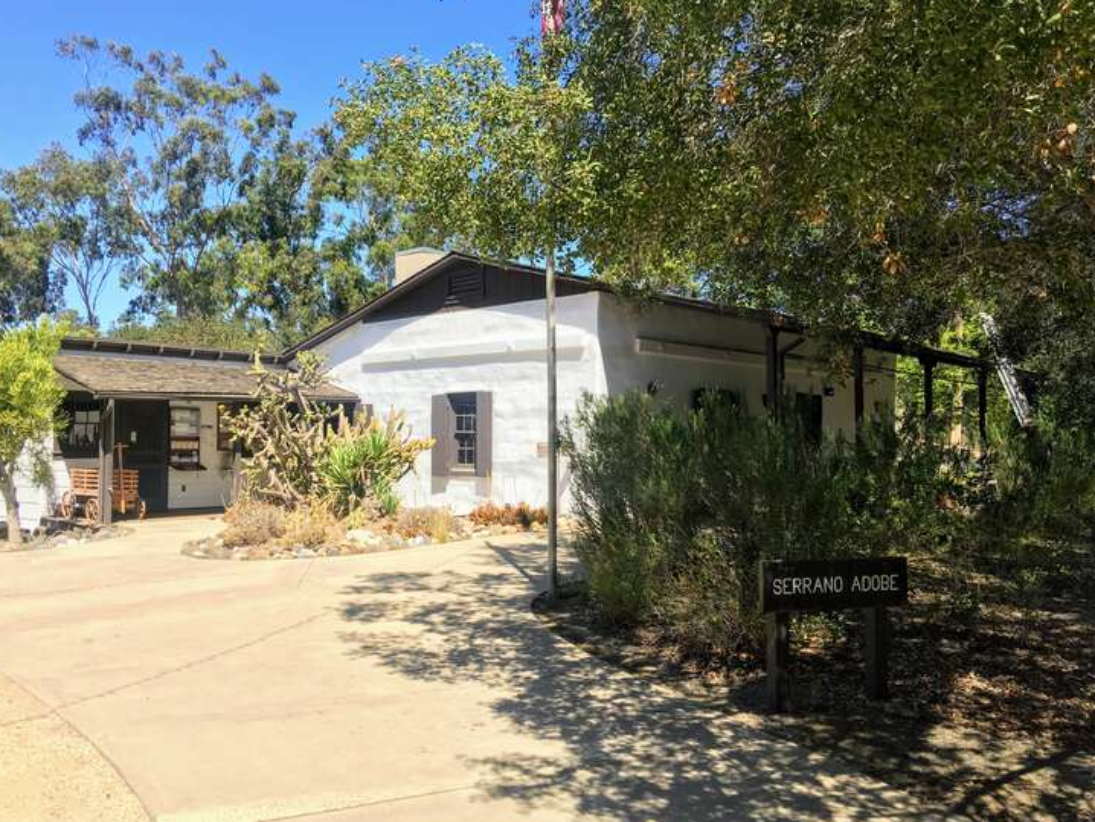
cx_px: 517
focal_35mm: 31
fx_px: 981
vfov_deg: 45.5
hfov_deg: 58.3
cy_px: 429
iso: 25
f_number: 2.2
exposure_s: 1/591
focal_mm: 4.15
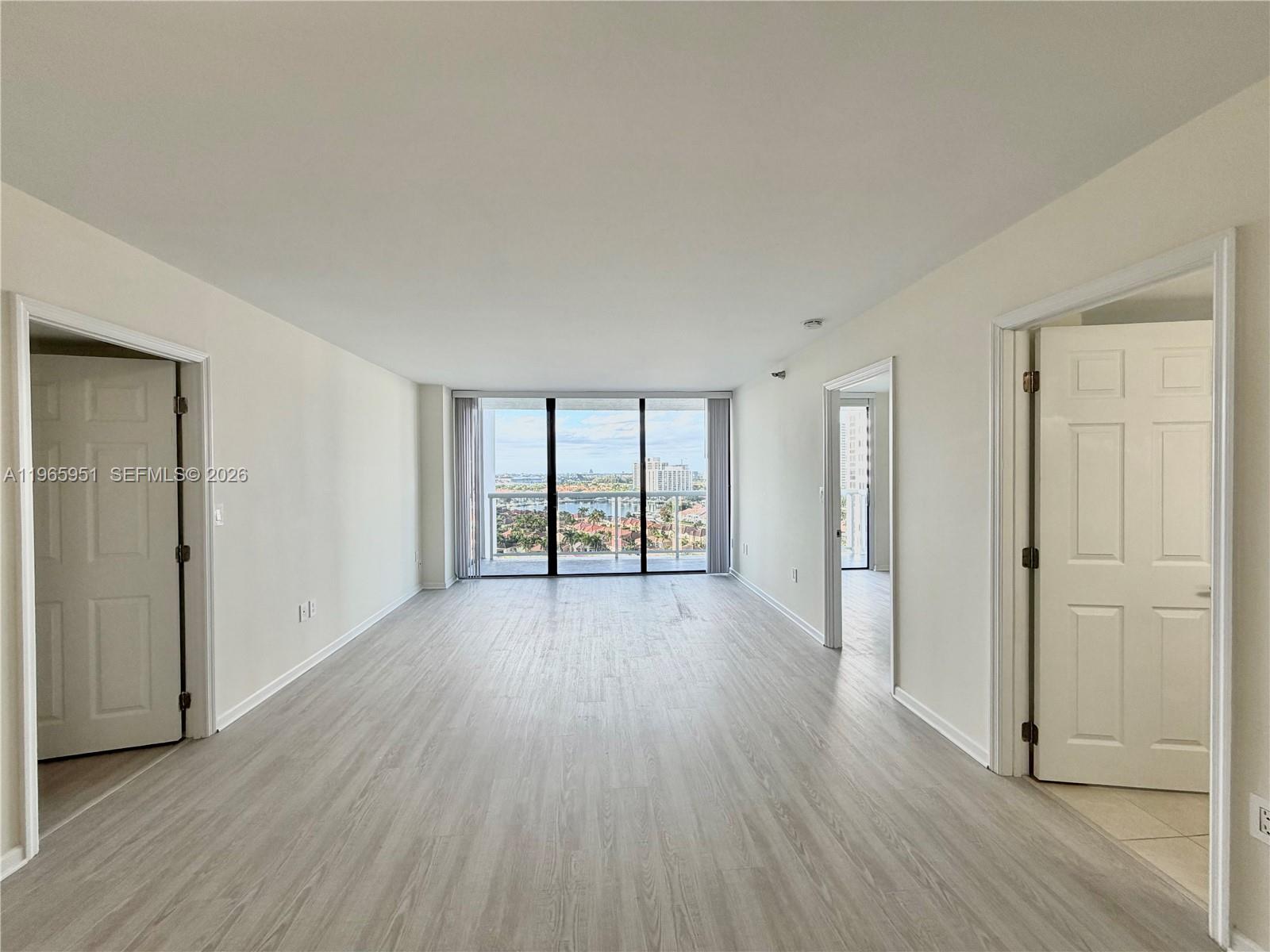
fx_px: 514
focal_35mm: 14
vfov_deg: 85.7
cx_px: 635
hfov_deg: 102.1
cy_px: 476
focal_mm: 2.22
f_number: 2.2
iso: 64
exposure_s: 1/166
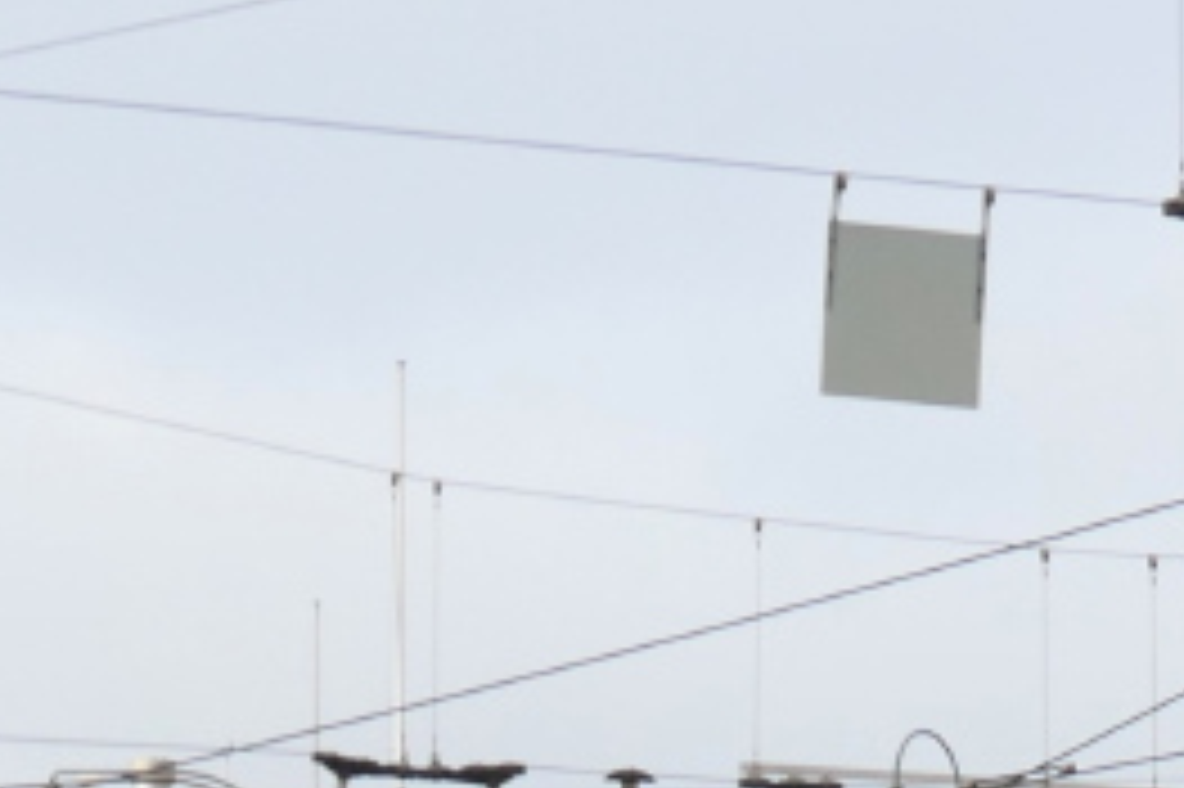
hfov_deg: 6.7
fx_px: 10090
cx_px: 1306
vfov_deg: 4.4
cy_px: 1767
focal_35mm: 307
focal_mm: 22.6
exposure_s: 1/640
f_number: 4.5
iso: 200
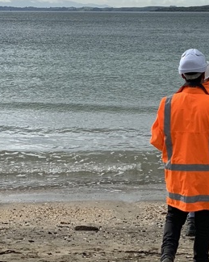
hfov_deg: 10.8
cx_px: 189
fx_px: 1098
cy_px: -24
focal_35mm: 142
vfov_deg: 13.3
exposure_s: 1/1497
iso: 16
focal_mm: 6
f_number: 2.4
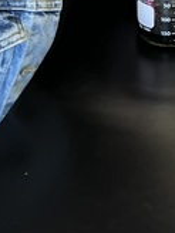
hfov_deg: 9.1
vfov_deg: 12.1
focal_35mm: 162
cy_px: 13
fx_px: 1092
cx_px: 192
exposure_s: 1/60
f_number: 1.6
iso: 80
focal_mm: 5.1
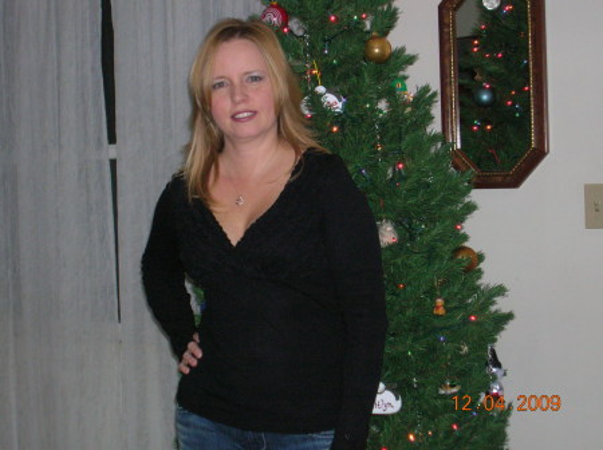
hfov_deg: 26.4
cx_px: 302
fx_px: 1287
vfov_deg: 19.8
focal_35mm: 74
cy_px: 225
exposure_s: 1/60.1
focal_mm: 12.3
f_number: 4
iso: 200
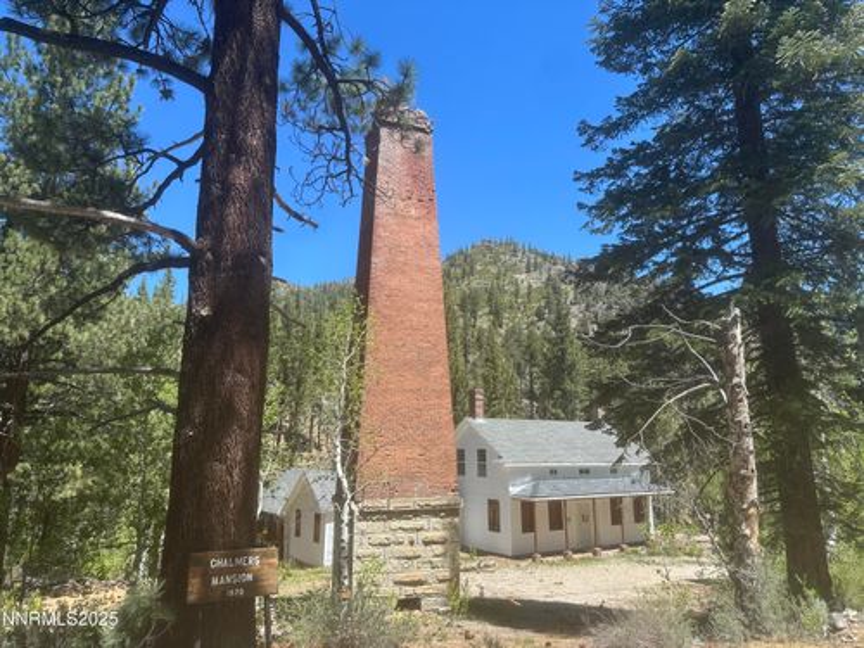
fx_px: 599
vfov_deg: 56.8
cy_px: 324
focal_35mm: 24
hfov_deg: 71.6
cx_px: 432
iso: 80
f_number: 1.78
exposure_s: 1/2252
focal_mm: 6.86
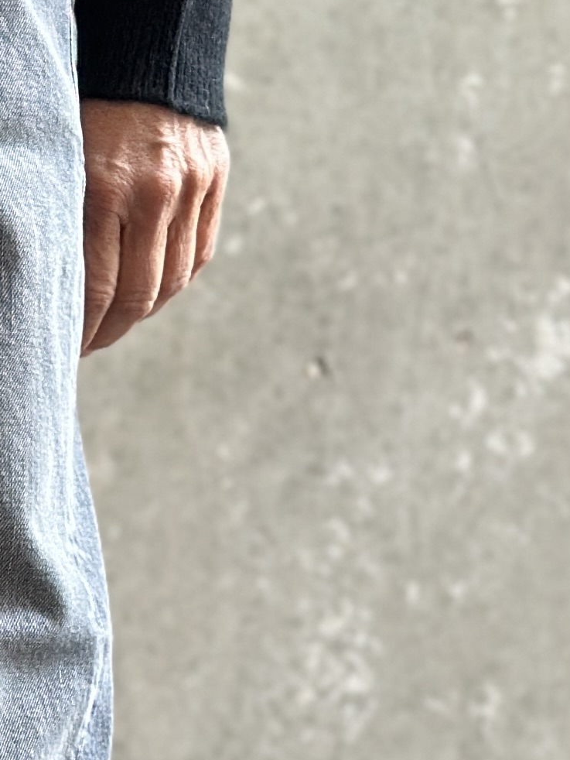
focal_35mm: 197
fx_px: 4323
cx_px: -292
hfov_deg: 7.4
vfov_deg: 9.9
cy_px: 877
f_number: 1.78
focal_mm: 6.86
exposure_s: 1/100
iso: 125
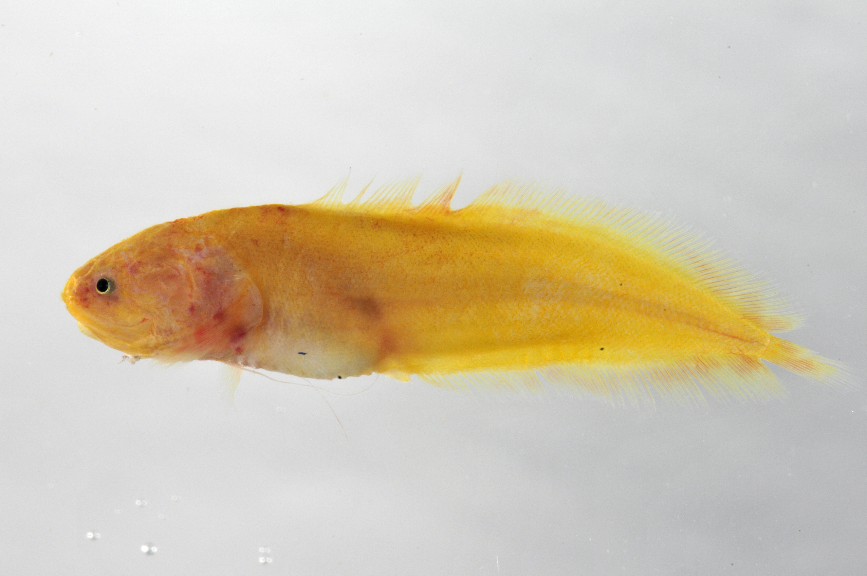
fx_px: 3788
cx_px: 434
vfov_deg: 8.7
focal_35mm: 158
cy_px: 288
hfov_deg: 13.1
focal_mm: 105
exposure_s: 1/60
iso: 200
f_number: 36
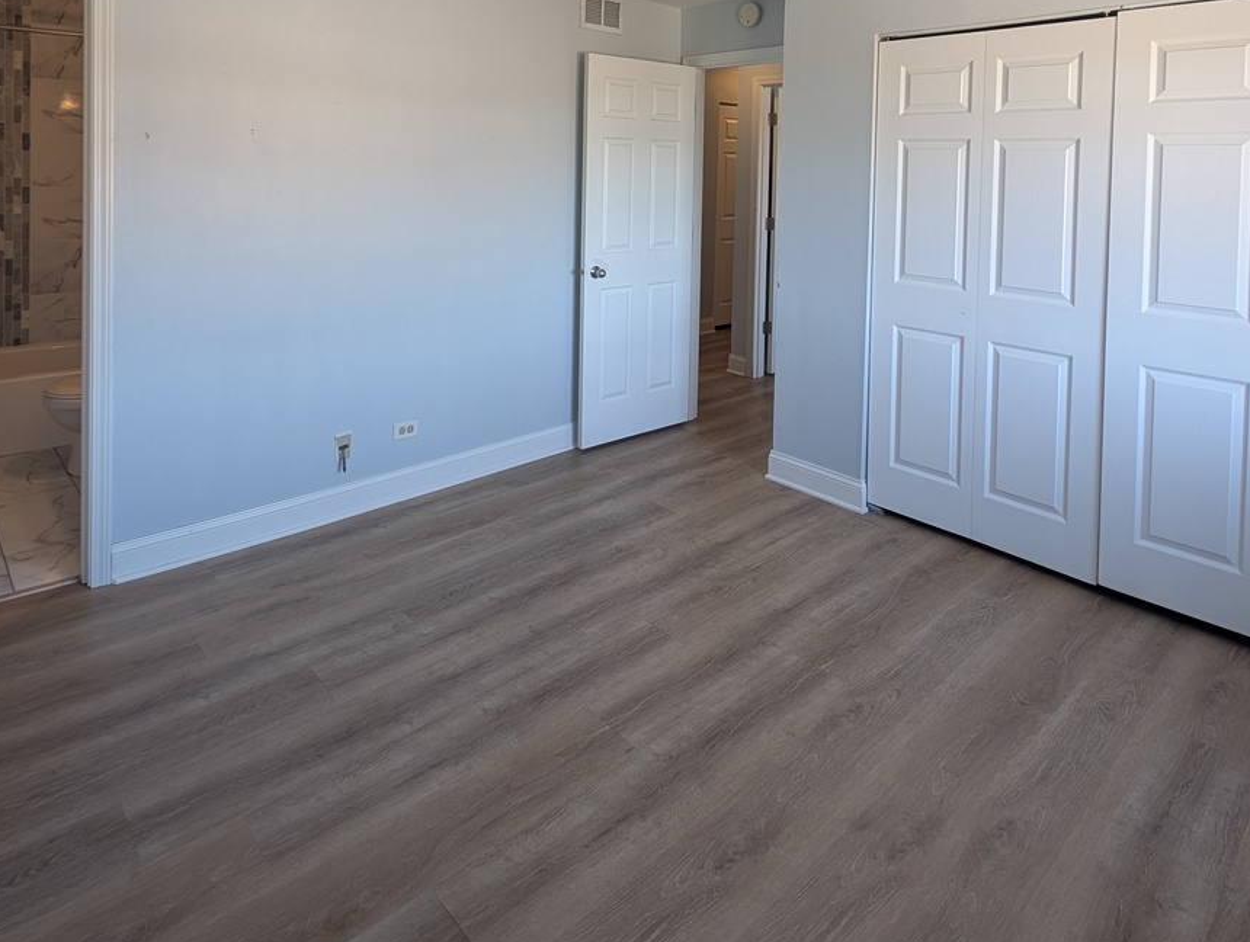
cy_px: 185
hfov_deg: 81.6
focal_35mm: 20
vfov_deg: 60.6
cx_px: 641
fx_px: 723
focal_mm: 2.23
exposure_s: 1/30
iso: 41
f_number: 1.95
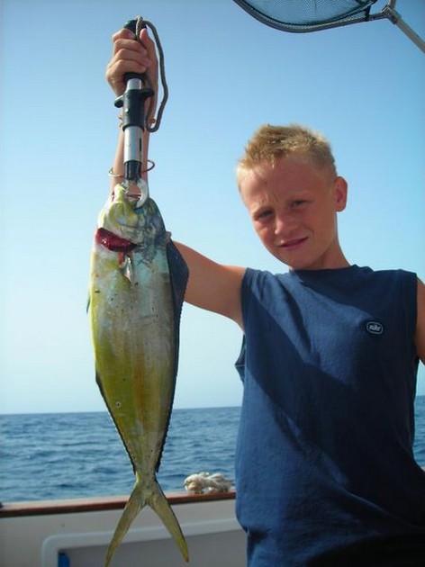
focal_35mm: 38
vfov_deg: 49.0
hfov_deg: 37.7
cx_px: 212
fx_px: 622
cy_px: 284
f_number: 3.2
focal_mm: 6.3
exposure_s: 1/605
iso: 50
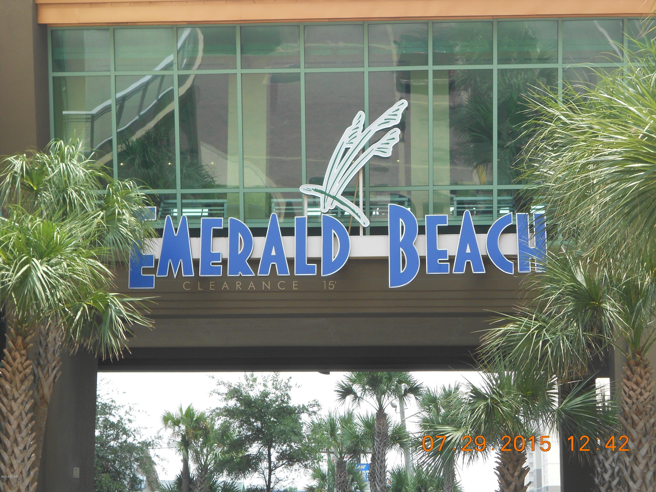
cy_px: 246
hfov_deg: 25.7
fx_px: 1440
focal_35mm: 76
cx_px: 328
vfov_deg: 19.4
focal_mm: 13.5
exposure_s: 1/80
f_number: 5.8
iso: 80
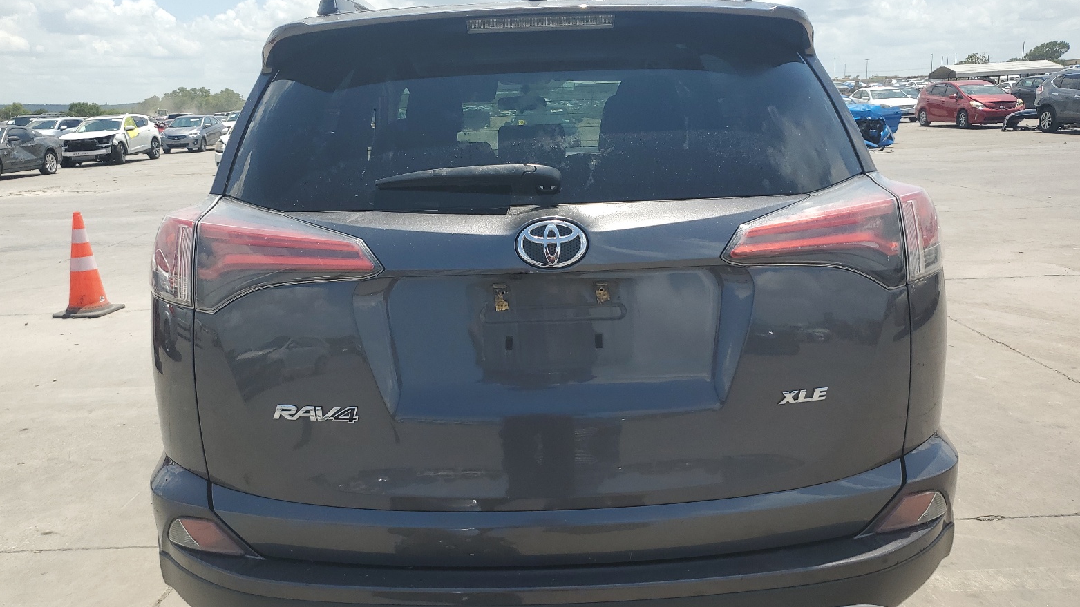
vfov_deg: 40.2
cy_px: 291
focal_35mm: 29
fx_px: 830
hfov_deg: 66.1
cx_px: 536
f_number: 1.5
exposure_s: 1/3333
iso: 50
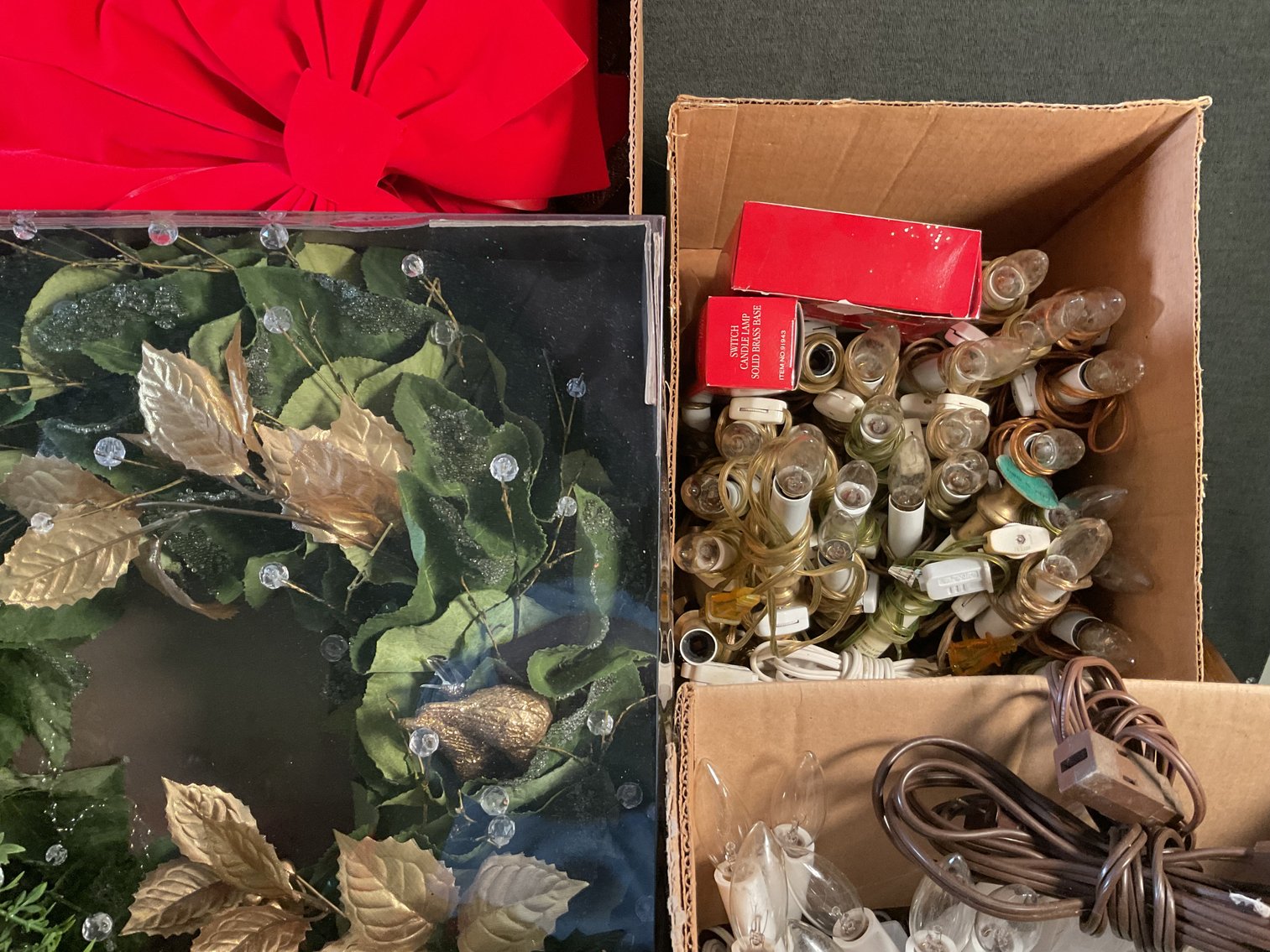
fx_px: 1064
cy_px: 476
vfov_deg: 48.2
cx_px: 635
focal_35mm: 29
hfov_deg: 61.7
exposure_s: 1/60
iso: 250
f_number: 1.8
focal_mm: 3
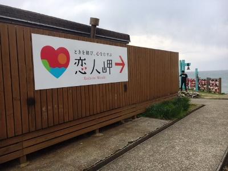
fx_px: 191
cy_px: 86
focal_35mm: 29
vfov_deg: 48.2
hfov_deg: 61.7
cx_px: 114
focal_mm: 4.15
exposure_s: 1/506
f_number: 2.2
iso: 25
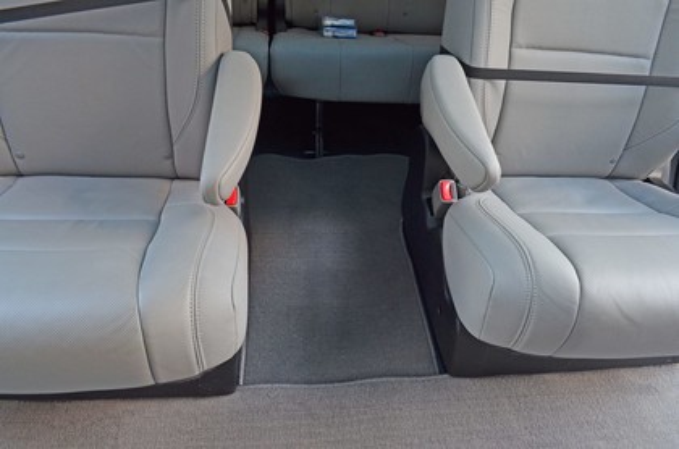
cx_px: 340
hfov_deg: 67.5
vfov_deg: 47.7
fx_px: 508
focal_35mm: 27
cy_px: 224
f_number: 8
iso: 500
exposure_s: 1/15
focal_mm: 18
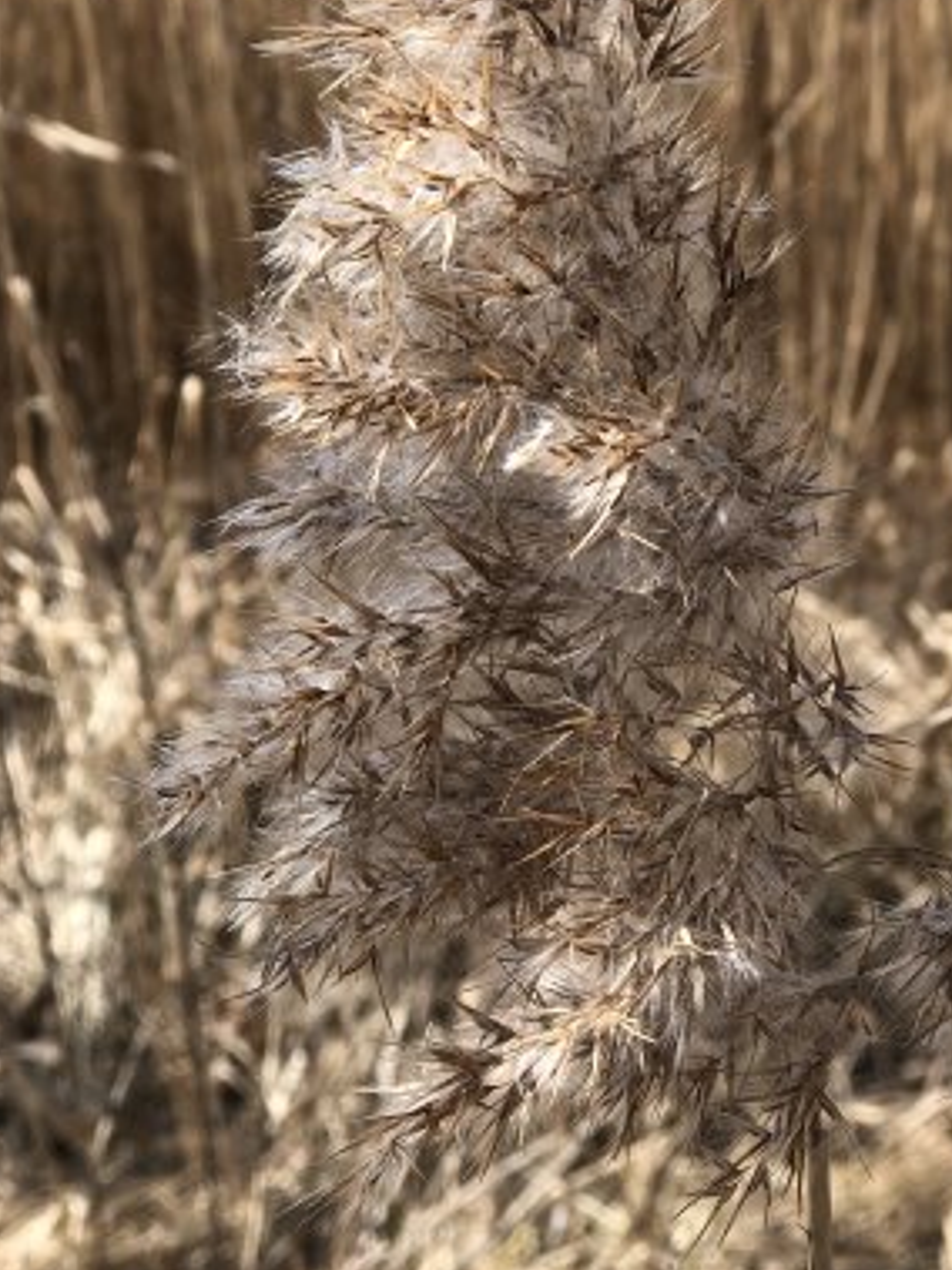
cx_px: 692
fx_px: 3375
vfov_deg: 21.3
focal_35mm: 92
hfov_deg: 16.0
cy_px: 546
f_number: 2.8
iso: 20
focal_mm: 6.6
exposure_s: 1/361
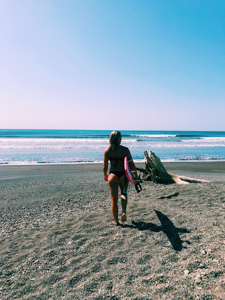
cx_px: 112
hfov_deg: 49.7
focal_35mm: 28
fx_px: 243
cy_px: 150
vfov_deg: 63.4
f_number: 1.8
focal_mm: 3.99
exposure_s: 1/4000
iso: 20
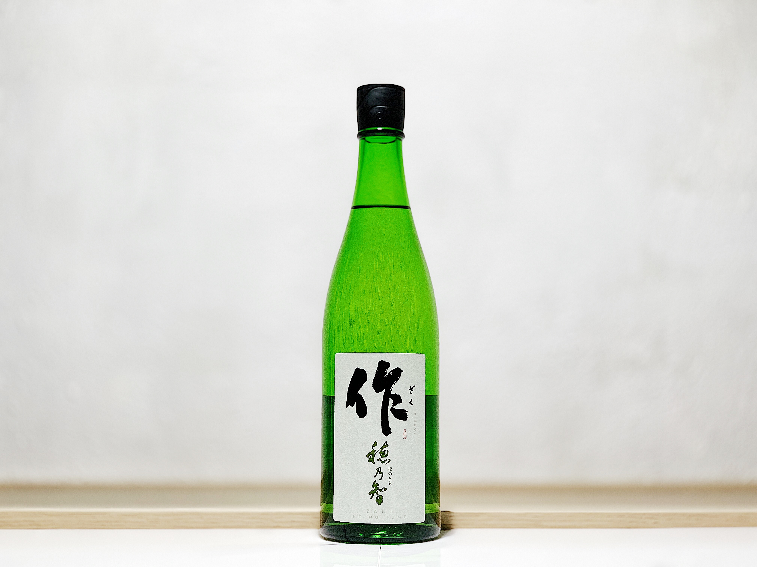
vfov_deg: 28.0
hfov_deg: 36.8
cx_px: 378
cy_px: 284
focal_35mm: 52
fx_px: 1137
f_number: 2.4
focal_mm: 6
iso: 80
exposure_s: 1/50
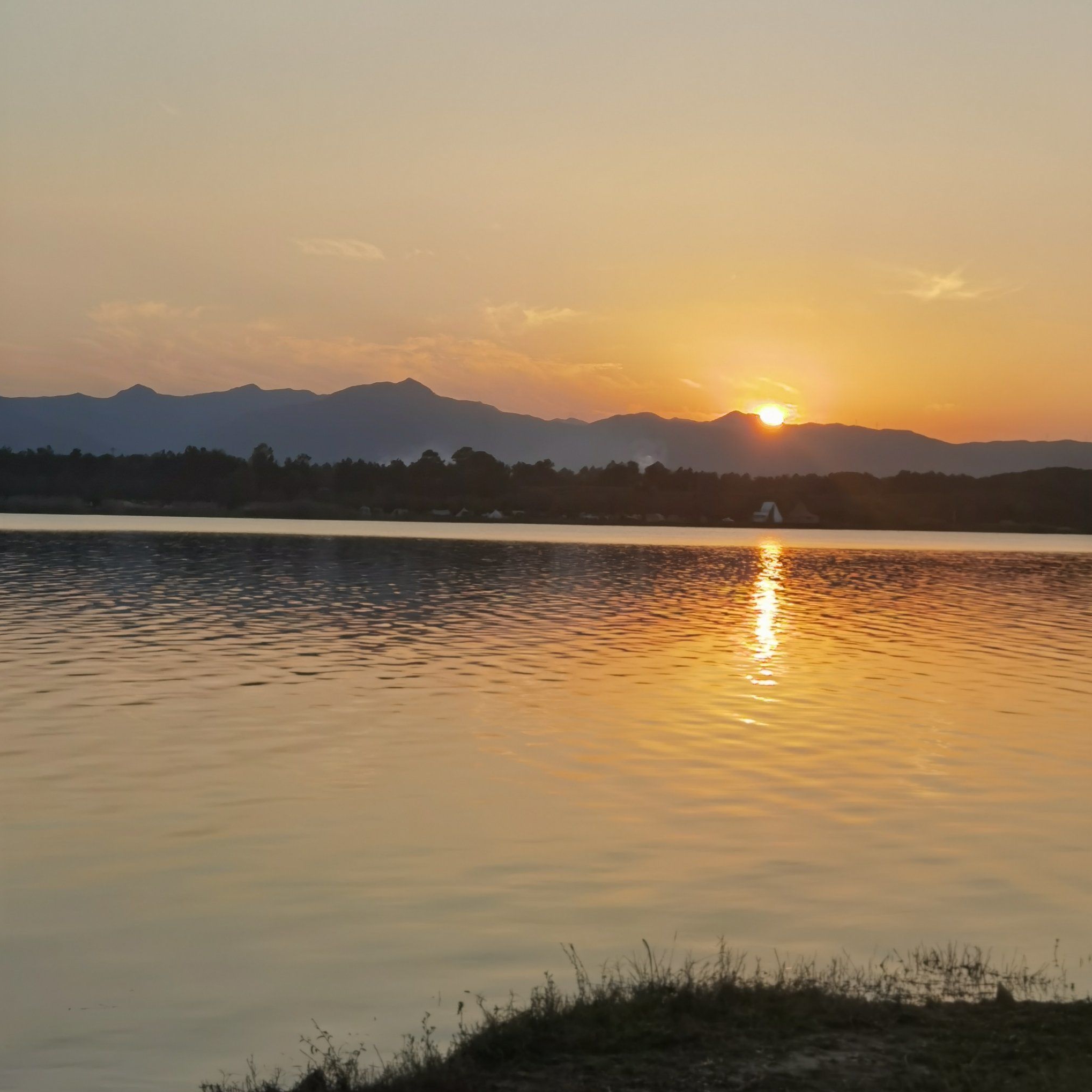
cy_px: 603
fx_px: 2284
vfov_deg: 26.9
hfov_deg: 26.9
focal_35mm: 64
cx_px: 546
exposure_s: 1/3333
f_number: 4
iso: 50
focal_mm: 6.71
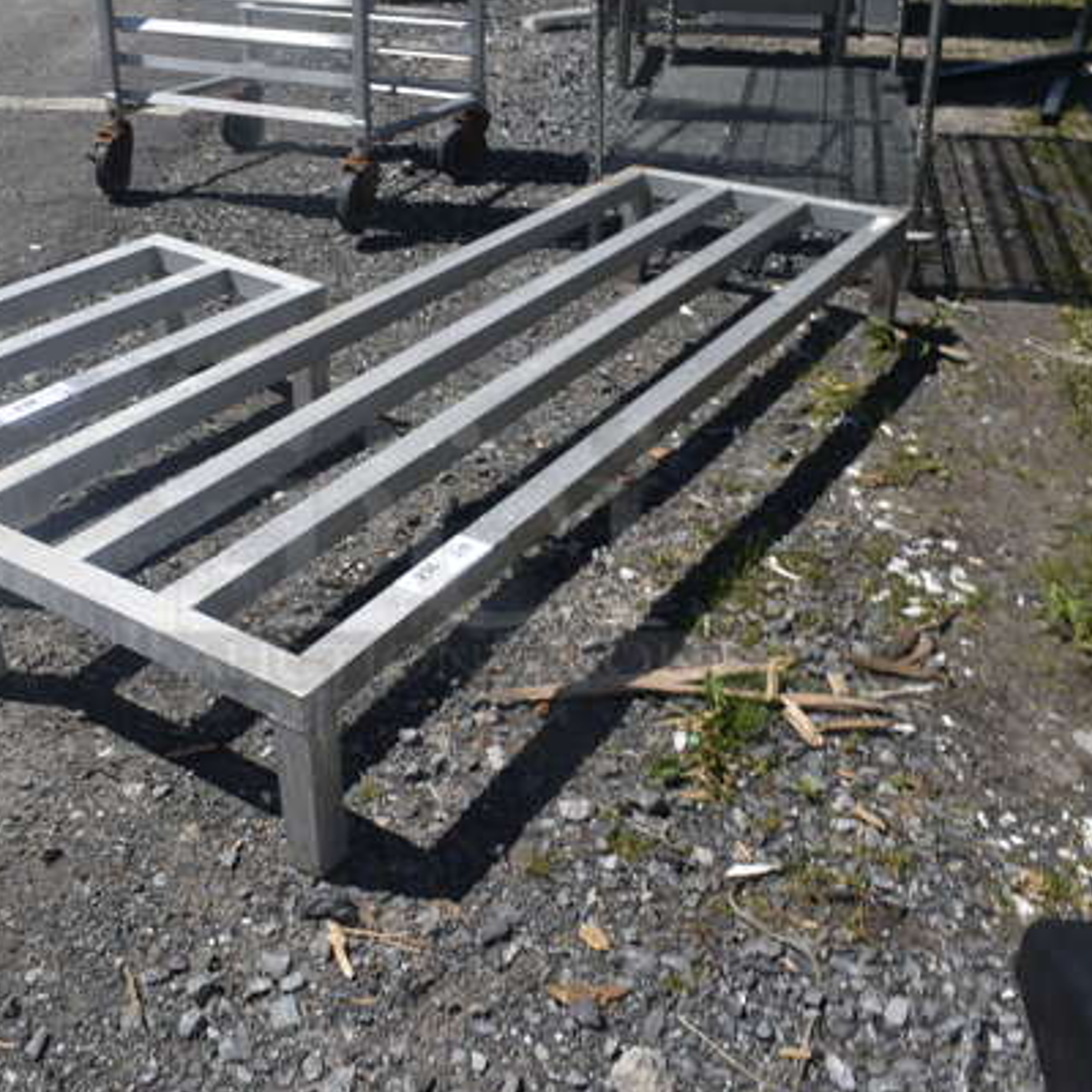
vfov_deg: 47.2
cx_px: 464
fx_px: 1249
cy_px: 546
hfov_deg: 47.1
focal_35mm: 35
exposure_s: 1/400
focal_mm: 18
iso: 100
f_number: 8
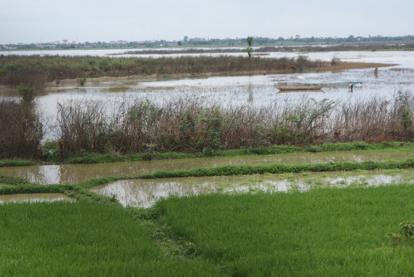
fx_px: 1209
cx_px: 207
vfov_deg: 13.1
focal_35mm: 105
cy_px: 138
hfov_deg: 19.4
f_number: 8
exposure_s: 1/160
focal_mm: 70
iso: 100
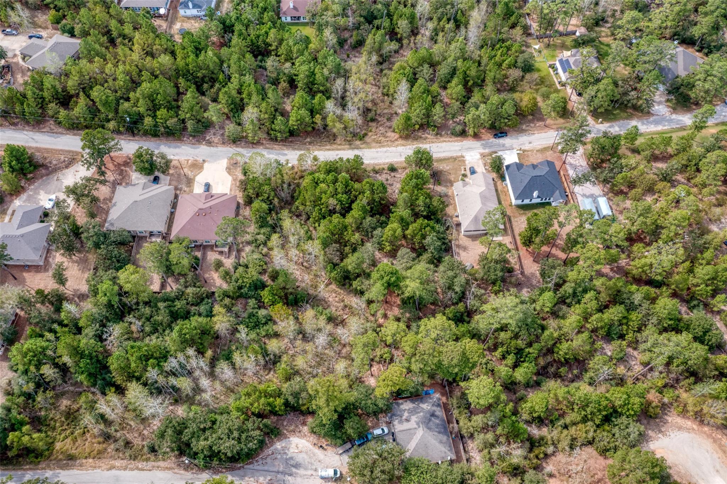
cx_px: 364
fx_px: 565
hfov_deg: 65.5
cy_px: 242
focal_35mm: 28
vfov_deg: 46.4
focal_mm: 10.3
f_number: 5.6
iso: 400
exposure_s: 1/640
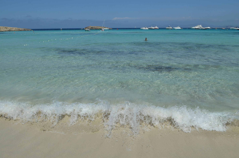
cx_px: 120
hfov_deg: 70.5
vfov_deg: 50.2
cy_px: 79
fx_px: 169
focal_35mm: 26
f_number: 10
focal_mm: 17
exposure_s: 1/400
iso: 100
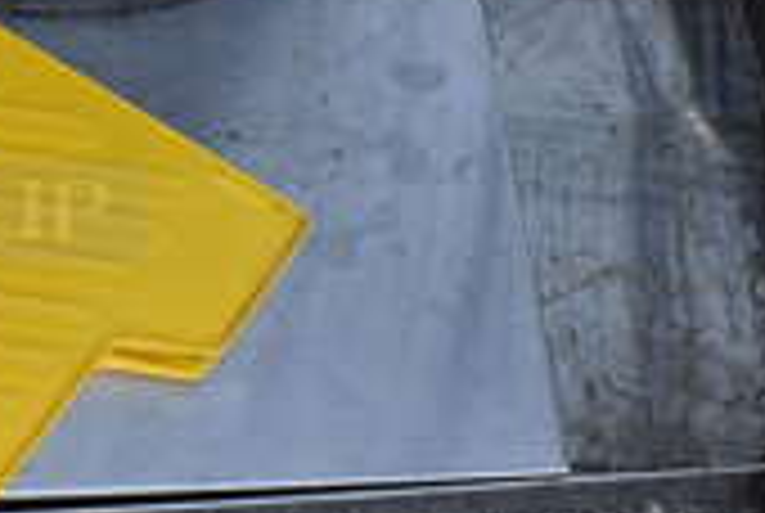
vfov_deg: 14.0
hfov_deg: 18.7
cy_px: 22
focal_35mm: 97
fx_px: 2065
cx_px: -351
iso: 200
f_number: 6.3
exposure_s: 1/160
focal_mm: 18
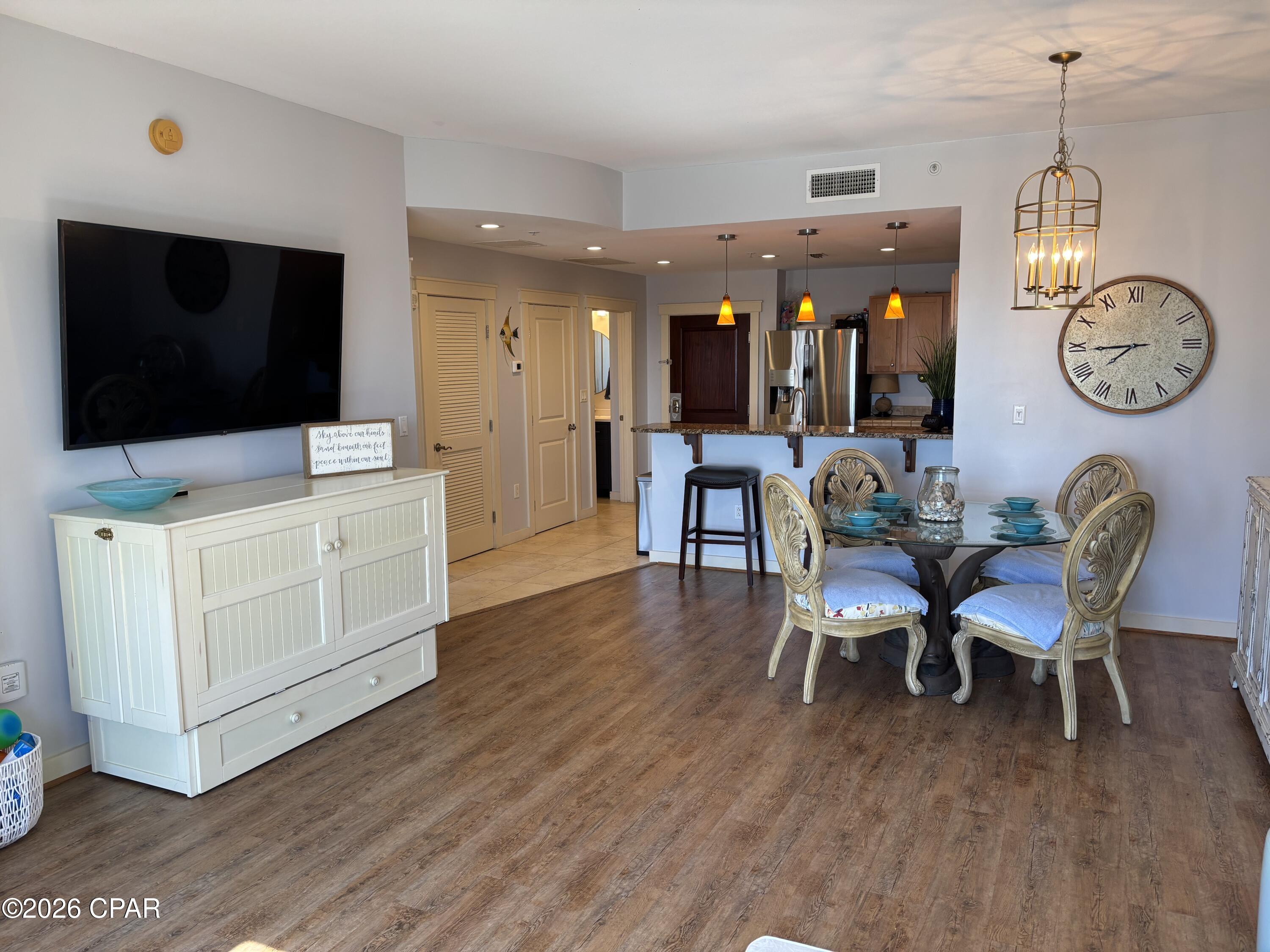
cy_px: 476
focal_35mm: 26
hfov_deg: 67.3
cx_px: 635
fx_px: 954
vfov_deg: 53.1
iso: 80
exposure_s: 1/120
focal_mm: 5.96
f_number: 1.6
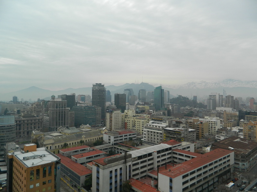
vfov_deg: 54.9
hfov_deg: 69.4
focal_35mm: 25
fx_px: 186
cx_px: 128
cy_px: 96
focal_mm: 4.5
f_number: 3.1
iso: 80
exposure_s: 1/800
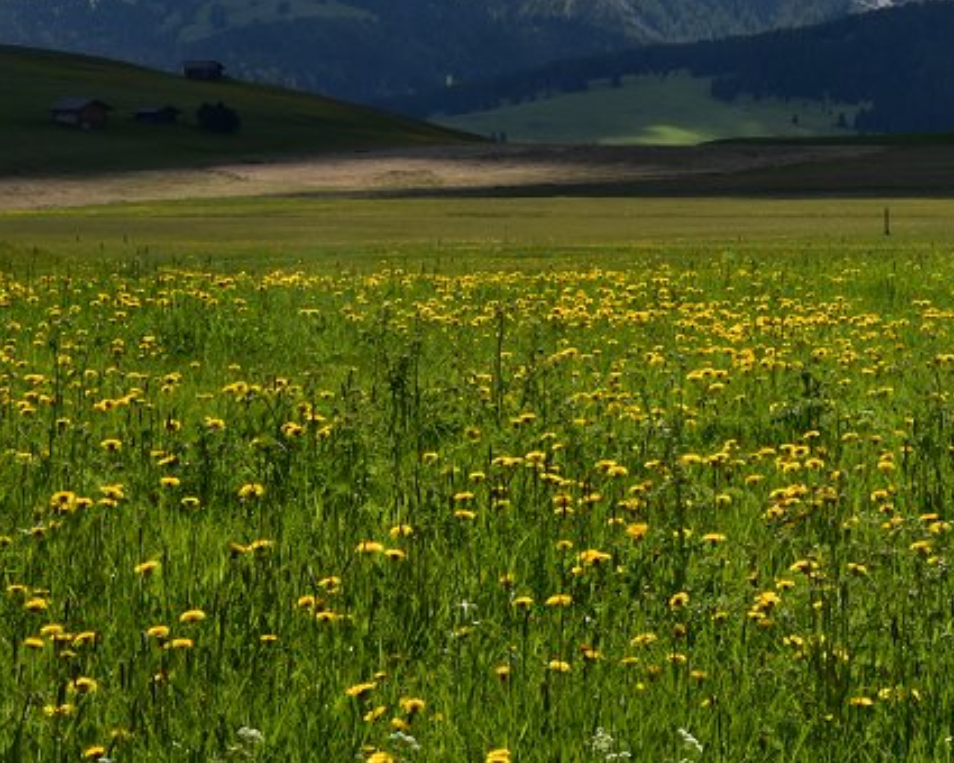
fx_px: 3642
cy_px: 1
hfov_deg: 14.5
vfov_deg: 11.8
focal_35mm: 129
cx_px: 1091
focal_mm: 38
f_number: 20
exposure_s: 1/160
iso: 400
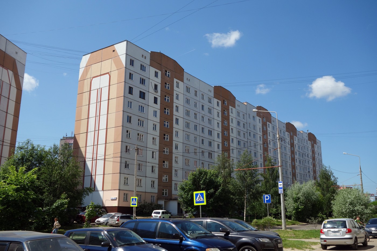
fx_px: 366
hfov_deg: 54.4
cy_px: 126
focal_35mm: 35
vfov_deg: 37.8
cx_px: 188
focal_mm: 12.94
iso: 125
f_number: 5.6
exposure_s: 1/640
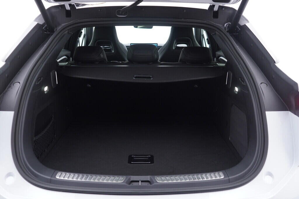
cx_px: 150
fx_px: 299
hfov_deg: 53.1
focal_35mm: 36
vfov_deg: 36.9
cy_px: 100
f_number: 2.8
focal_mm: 24
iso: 160
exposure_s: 1/40
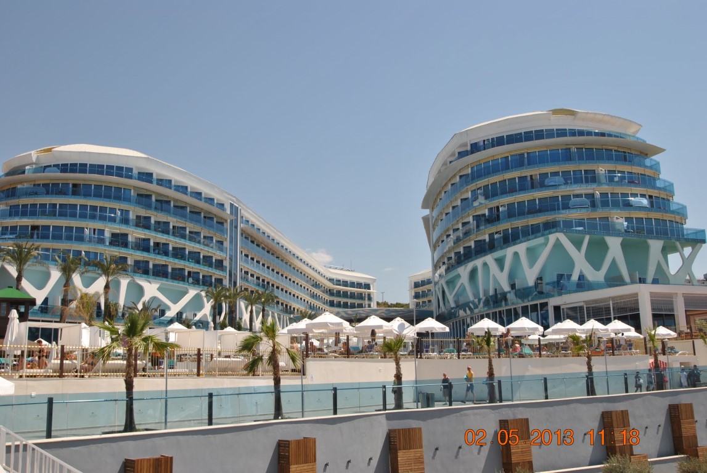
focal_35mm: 36
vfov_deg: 37.0
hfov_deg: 53.1
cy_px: 236
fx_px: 708
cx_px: 354
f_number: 8
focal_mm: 24
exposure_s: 1/250
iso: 100
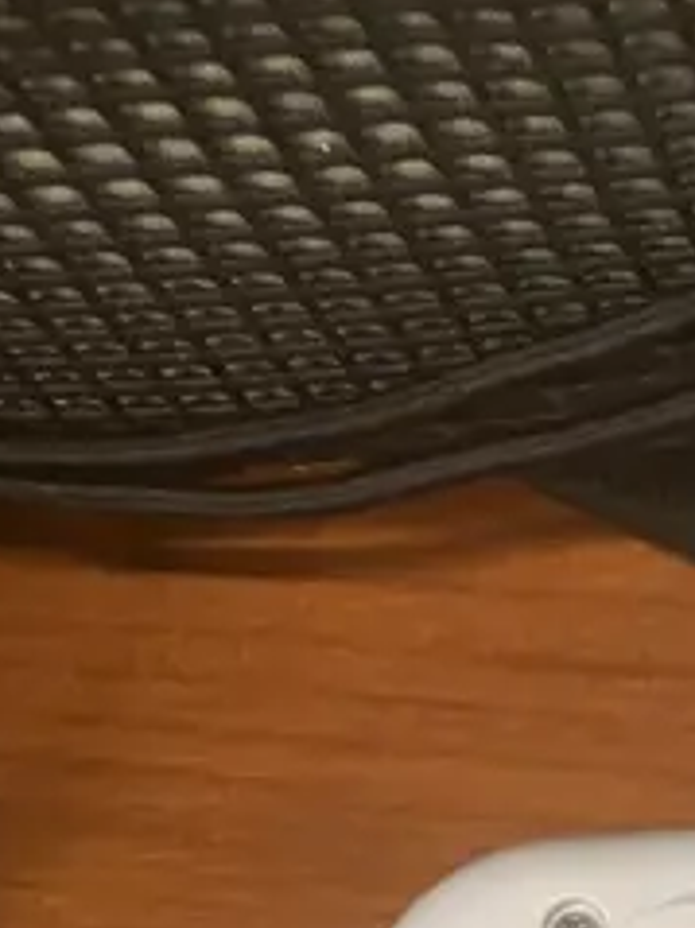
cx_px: 1355
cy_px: 1840
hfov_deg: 11.3
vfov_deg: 13.9
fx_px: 3215
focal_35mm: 120
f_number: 1.8
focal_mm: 3.99
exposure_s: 1/50
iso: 160
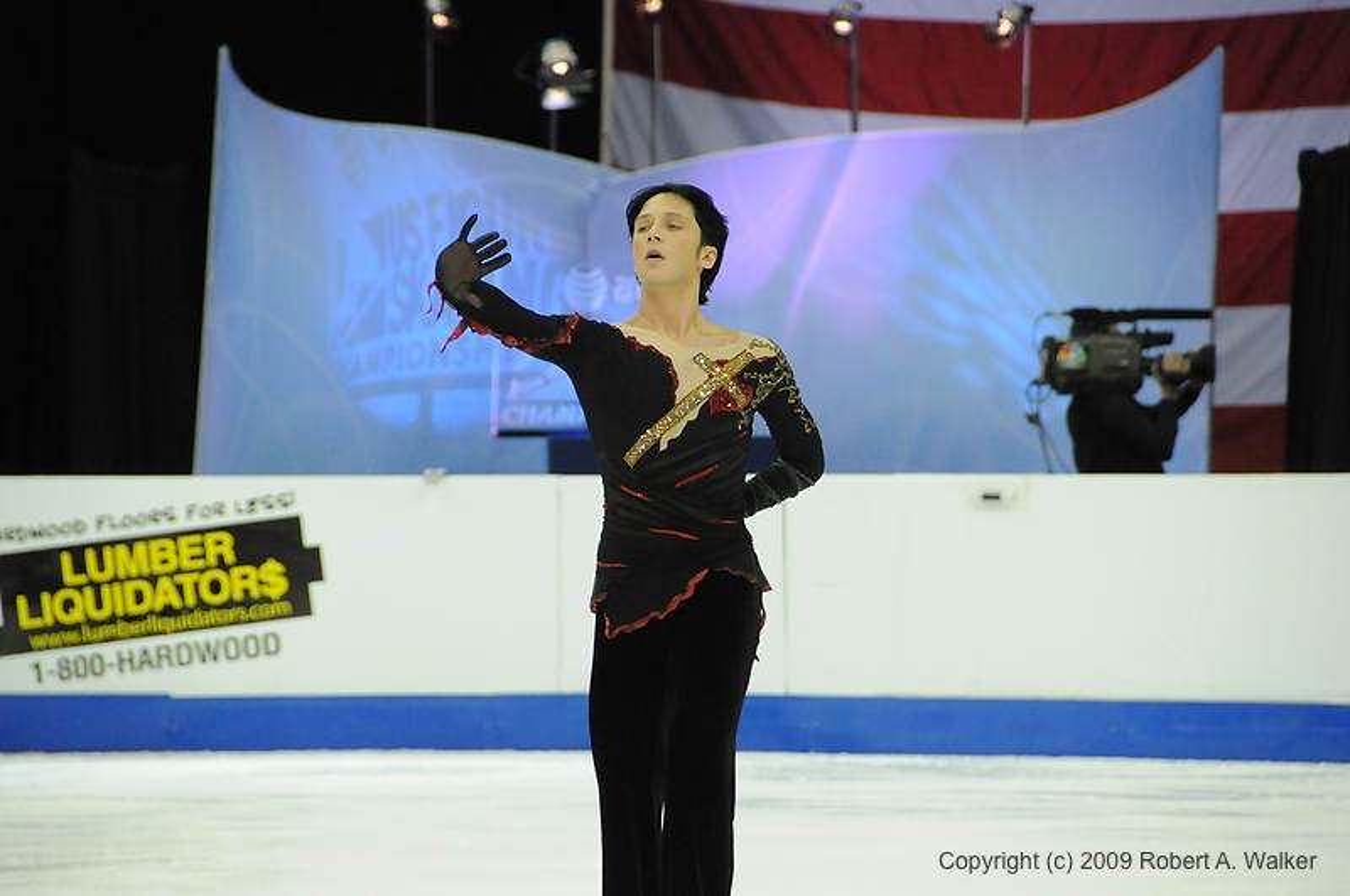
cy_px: 448
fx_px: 11234
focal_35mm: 300
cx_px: 675
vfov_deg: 4.6
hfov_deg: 6.9
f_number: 5.6
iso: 3200
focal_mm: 200
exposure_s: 1/640
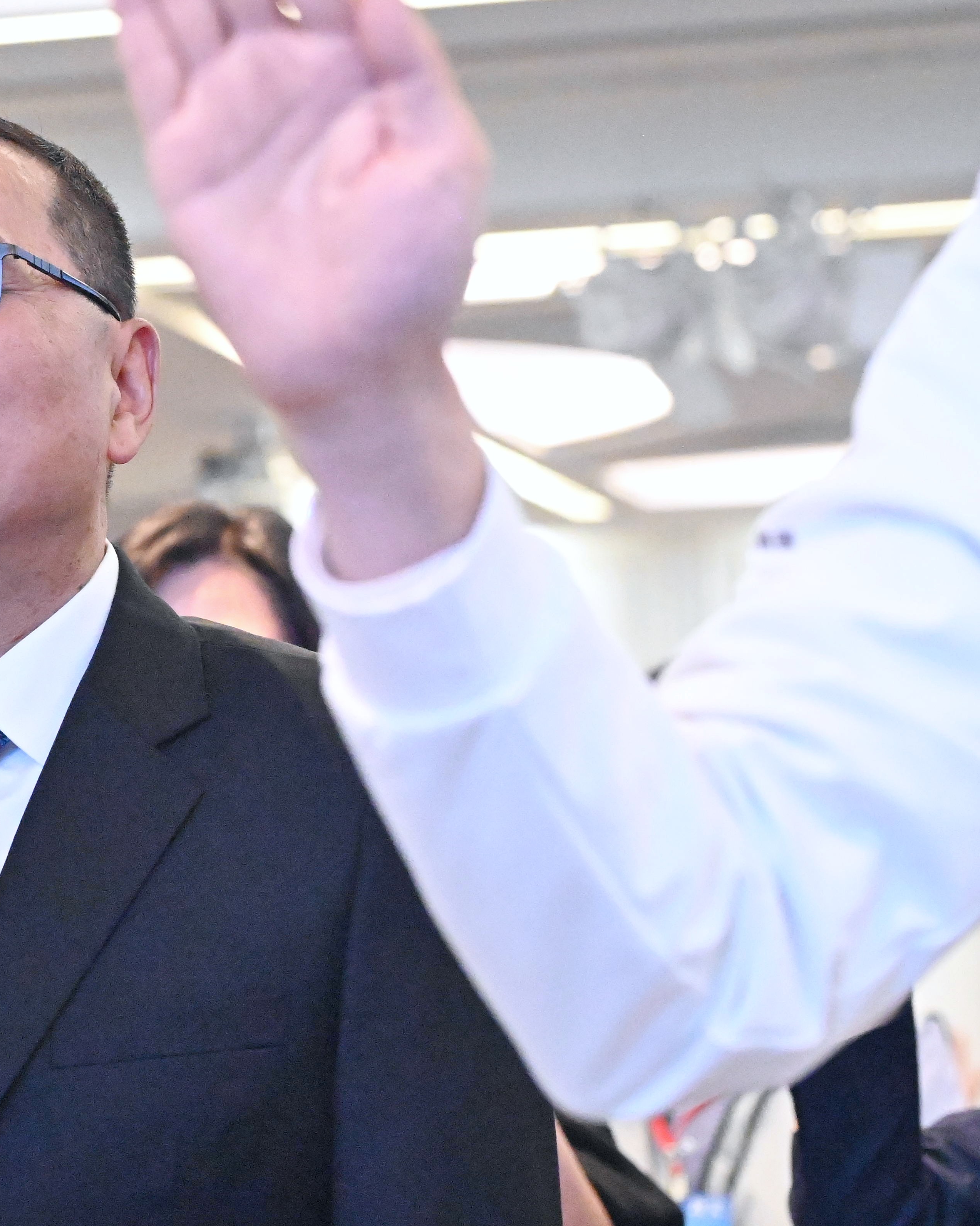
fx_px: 6888
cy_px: 446
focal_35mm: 190
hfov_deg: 8.1
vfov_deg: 10.2
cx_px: -215
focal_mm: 78
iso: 10000
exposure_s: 1/125
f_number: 5
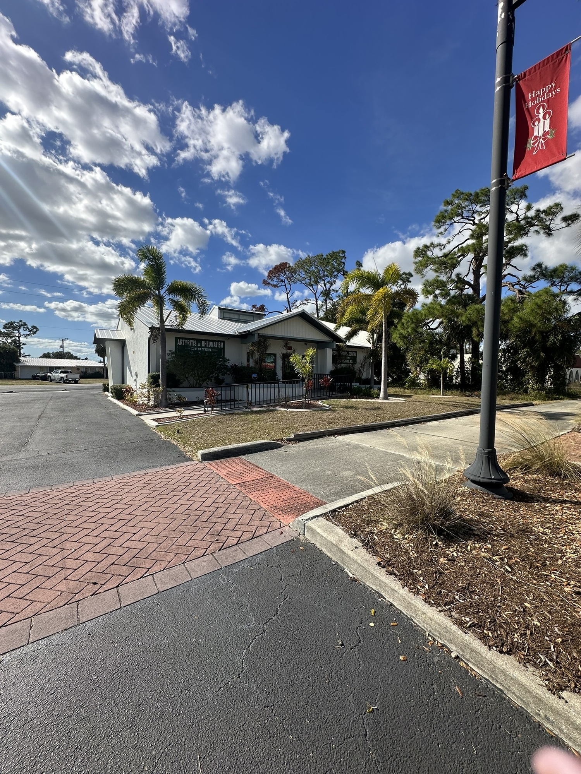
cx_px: 290
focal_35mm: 14
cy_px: 387
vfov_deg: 102.1
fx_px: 313
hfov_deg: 85.7
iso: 50
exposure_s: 1/2020
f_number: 2.2
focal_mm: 2.22
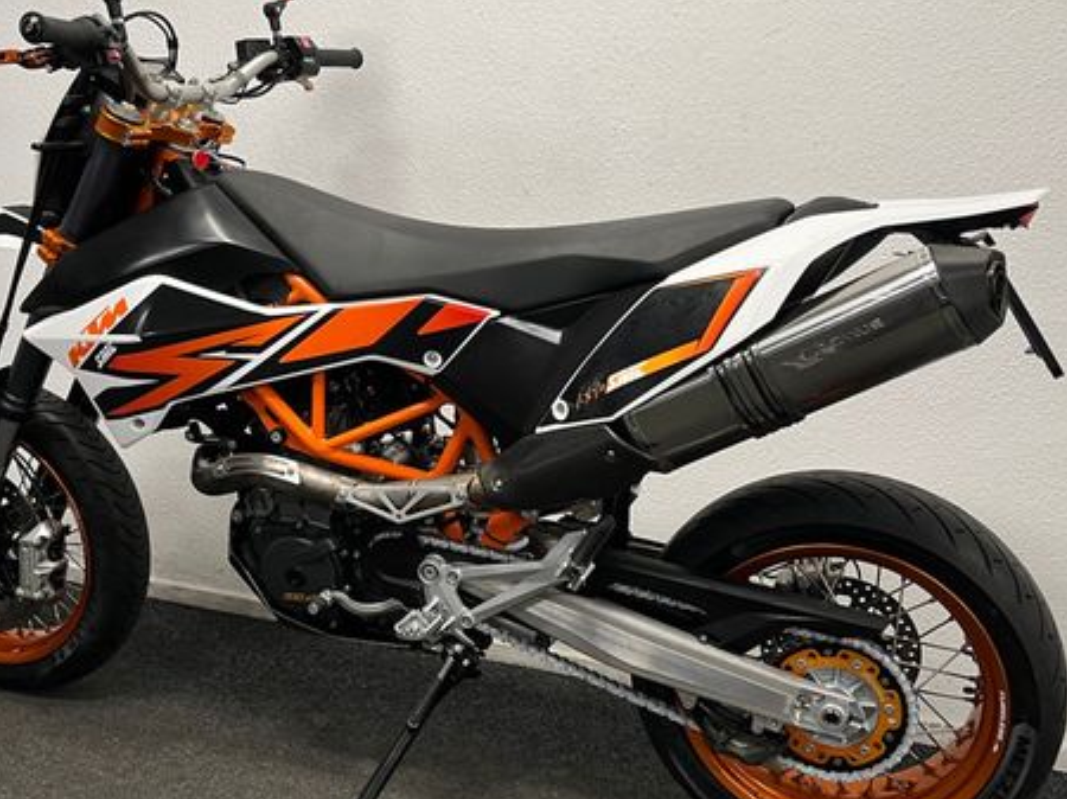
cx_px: 519
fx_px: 1140
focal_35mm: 37
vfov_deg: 38.6
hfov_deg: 50.2
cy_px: 365
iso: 64
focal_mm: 5.1
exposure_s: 1/50
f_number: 1.6
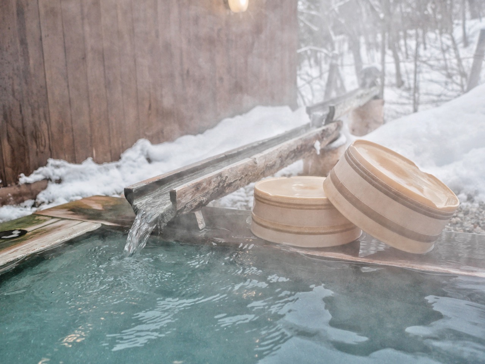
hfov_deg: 59.9
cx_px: 242
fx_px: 420
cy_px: 182
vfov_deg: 46.8
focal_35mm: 30
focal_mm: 15
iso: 200
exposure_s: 1/250
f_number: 2.5
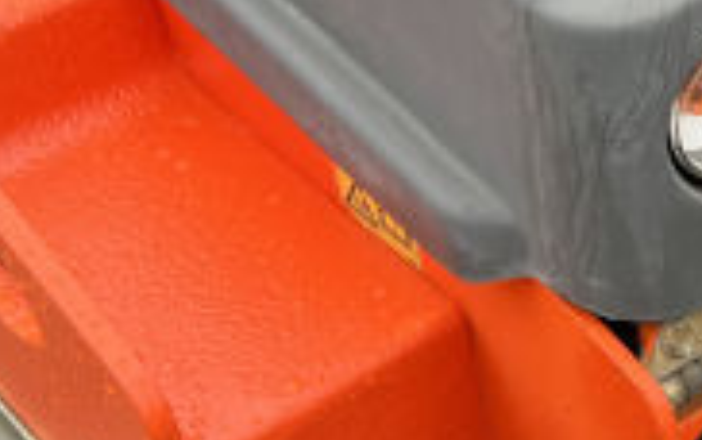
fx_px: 2029
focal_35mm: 106
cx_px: 903
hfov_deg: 18.3
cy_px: 110
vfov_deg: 12.3
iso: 50
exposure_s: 1/511
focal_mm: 5.7
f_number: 1.5
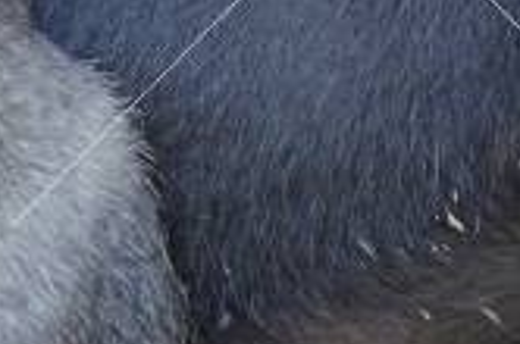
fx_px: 20313
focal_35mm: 1409
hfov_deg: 1.5
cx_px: 360
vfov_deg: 1.0
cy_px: -812
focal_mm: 120
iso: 640
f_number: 4.5
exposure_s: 1/100
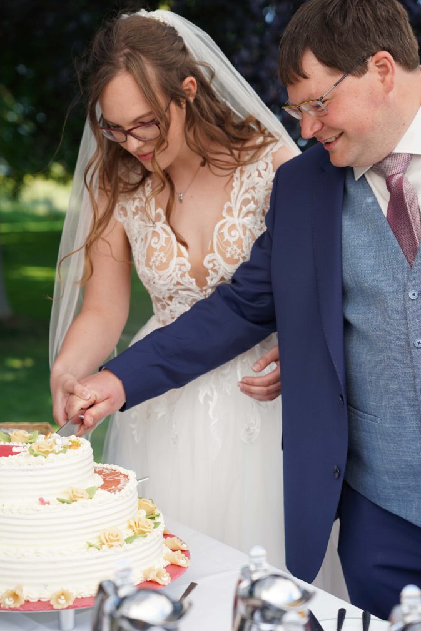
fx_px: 1246
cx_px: 210
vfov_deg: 28.5
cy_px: 318
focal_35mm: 71
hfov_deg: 19.2
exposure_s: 1/160
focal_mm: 70
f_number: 4
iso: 100
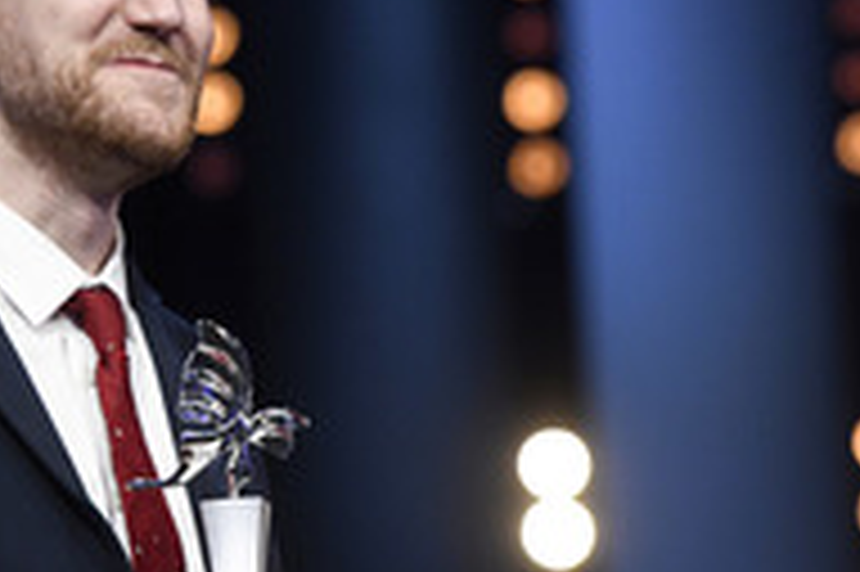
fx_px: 8998
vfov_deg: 3.6
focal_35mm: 377
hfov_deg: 5.5
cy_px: 365
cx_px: 313
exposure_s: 1/320
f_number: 3.5
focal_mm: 160
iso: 3200
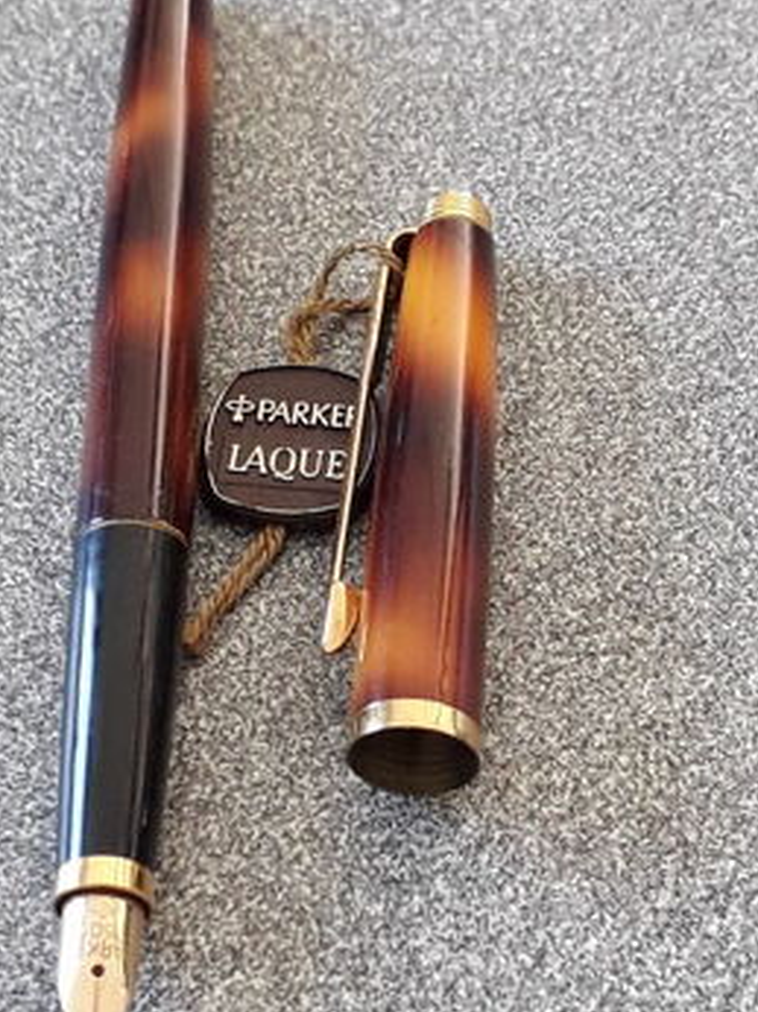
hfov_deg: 29.1
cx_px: 339
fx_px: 1462
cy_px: 623
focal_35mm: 50
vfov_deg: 38.0
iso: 160
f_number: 1.9
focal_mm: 3.6
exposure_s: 1/25
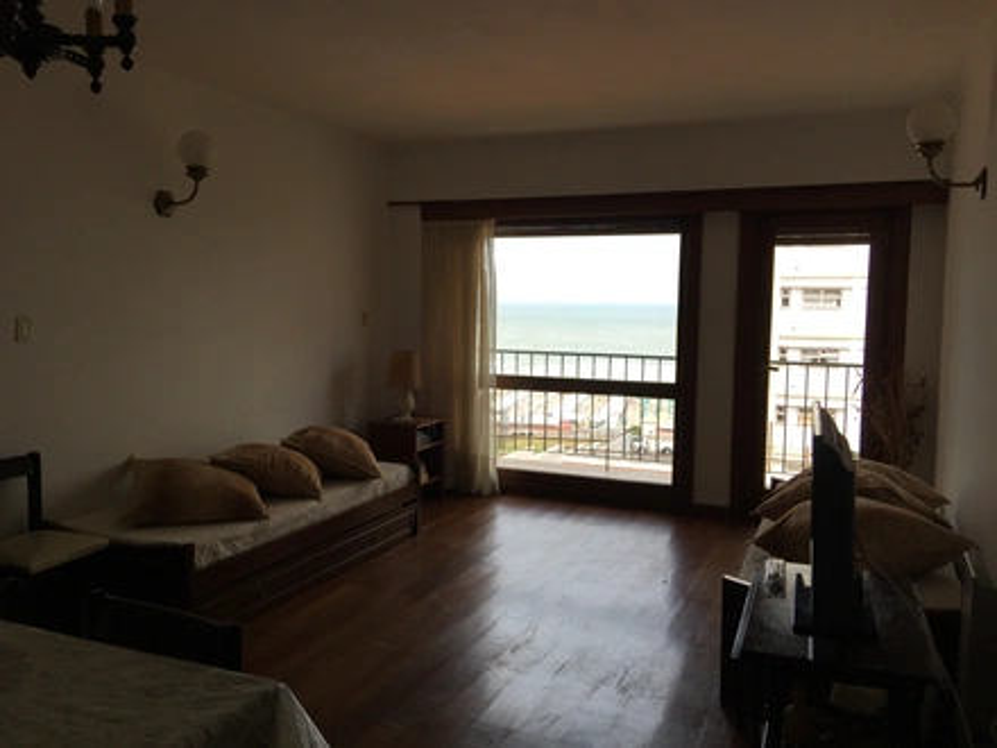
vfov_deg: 48.2
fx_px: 835
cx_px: 498
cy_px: 374
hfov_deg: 61.7
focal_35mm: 29
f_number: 2.2
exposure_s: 1/581
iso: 32
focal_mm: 4.15
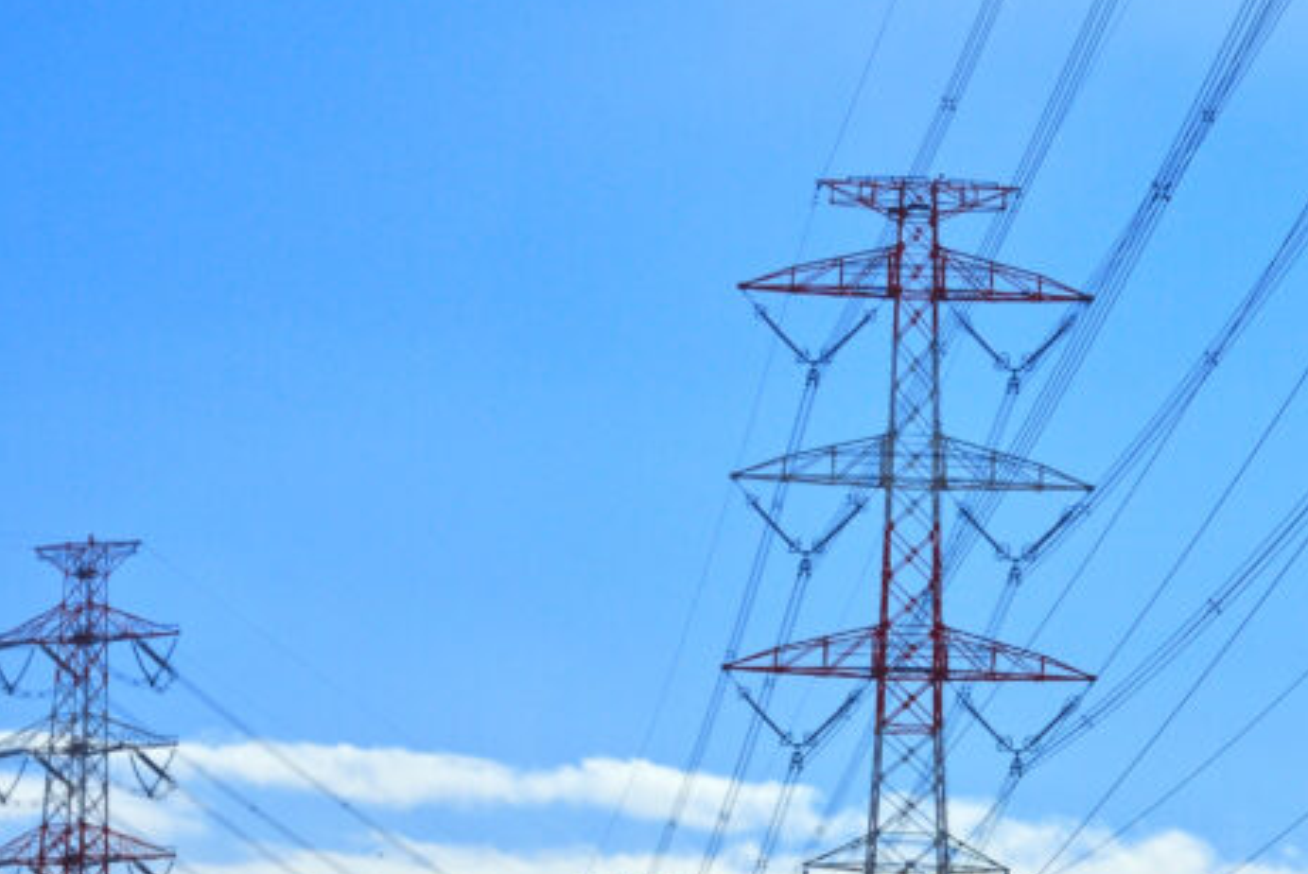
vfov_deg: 9.7
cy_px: 525
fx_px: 5126
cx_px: 1098
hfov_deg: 14.4
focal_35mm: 141
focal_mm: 65
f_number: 8
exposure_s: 1/400
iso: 100
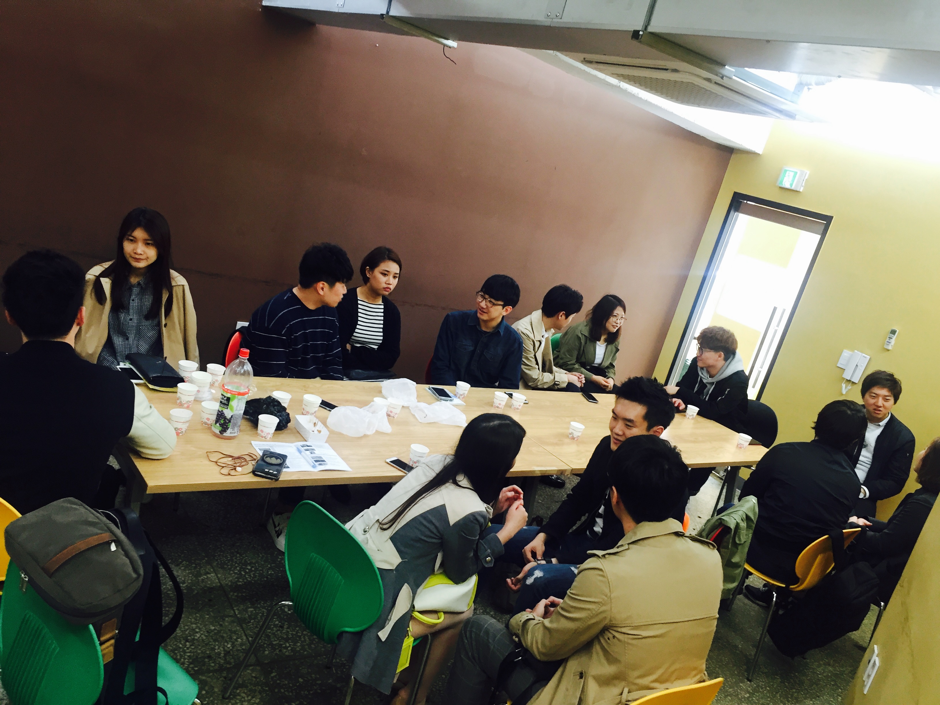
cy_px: 352
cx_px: 470
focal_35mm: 29
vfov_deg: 48.2
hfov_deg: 61.7
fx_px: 787
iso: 80
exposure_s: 1/30
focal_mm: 4.15
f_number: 2.2
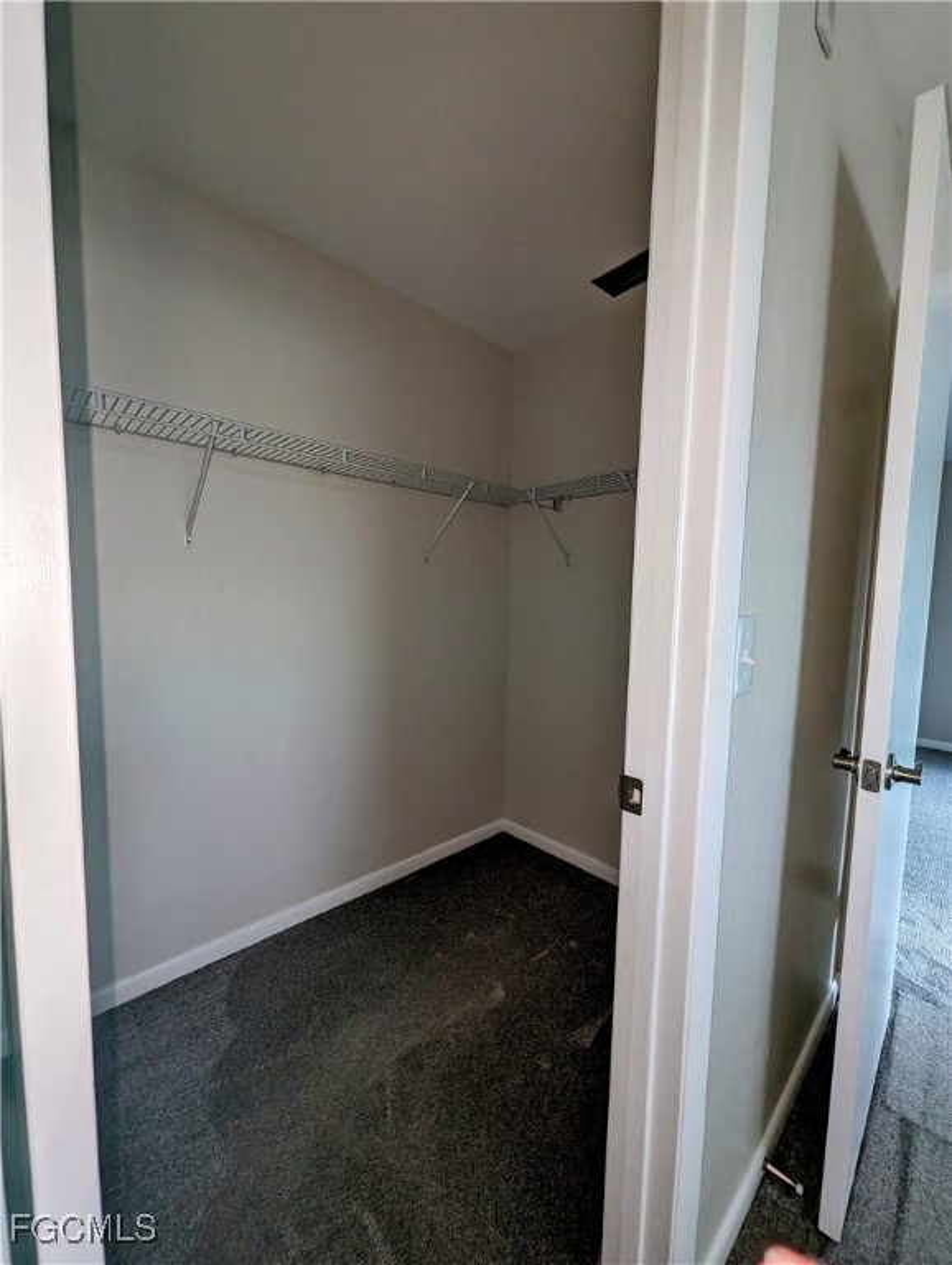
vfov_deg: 106.1
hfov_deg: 90.0
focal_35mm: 13
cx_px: 476
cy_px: 632
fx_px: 476
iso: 105
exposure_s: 1/23.8
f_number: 2.2
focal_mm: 1.95
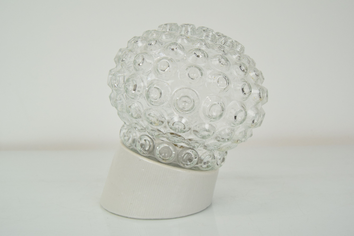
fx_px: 325
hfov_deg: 57.2
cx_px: 177
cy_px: 118
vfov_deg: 40.0
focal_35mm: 33
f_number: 9
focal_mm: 22
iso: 1600
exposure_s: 1/320
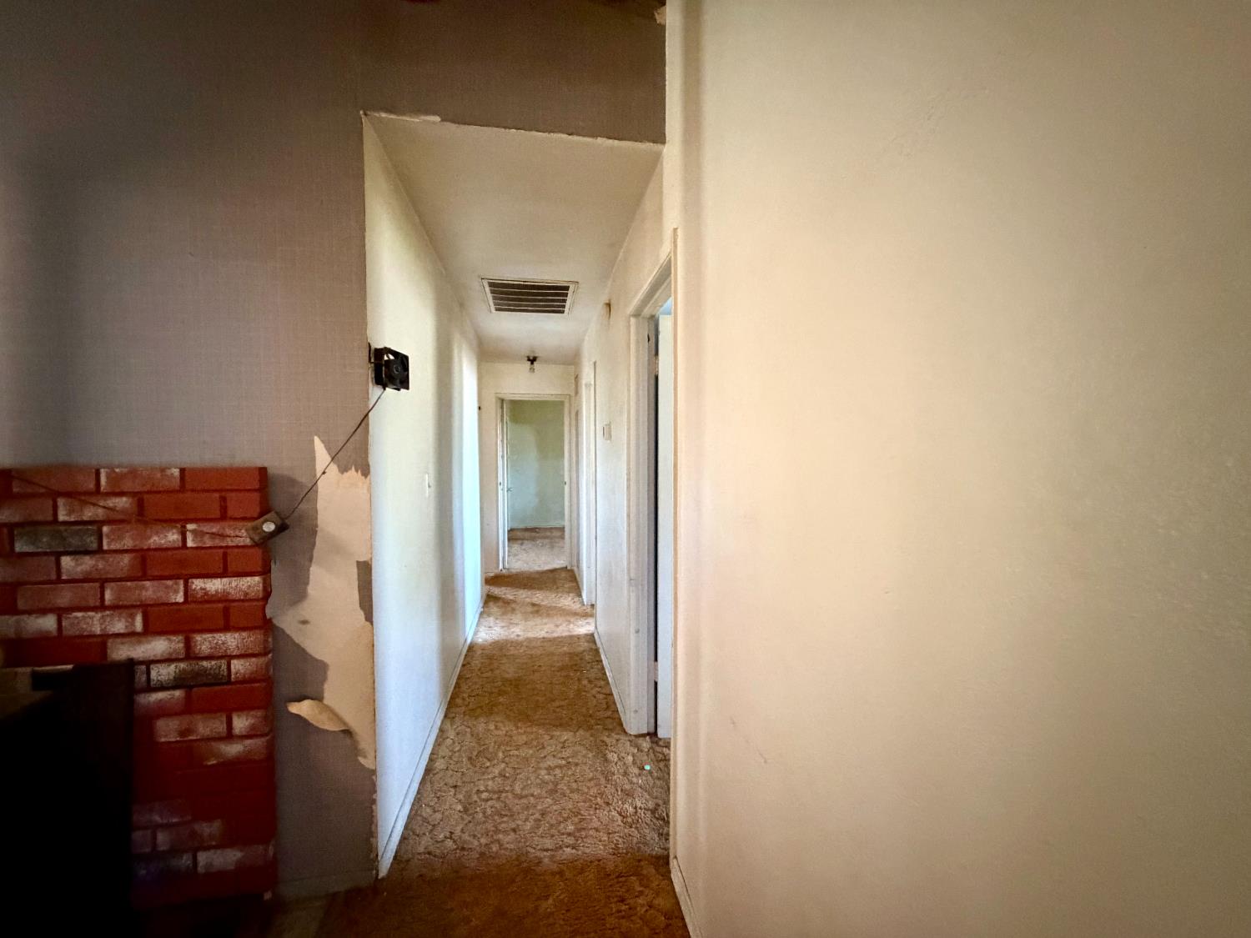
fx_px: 506
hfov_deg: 102.1
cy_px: 469
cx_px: 626
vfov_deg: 85.7
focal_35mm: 14
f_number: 2.2
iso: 1250
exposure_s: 1/40
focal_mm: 2.22
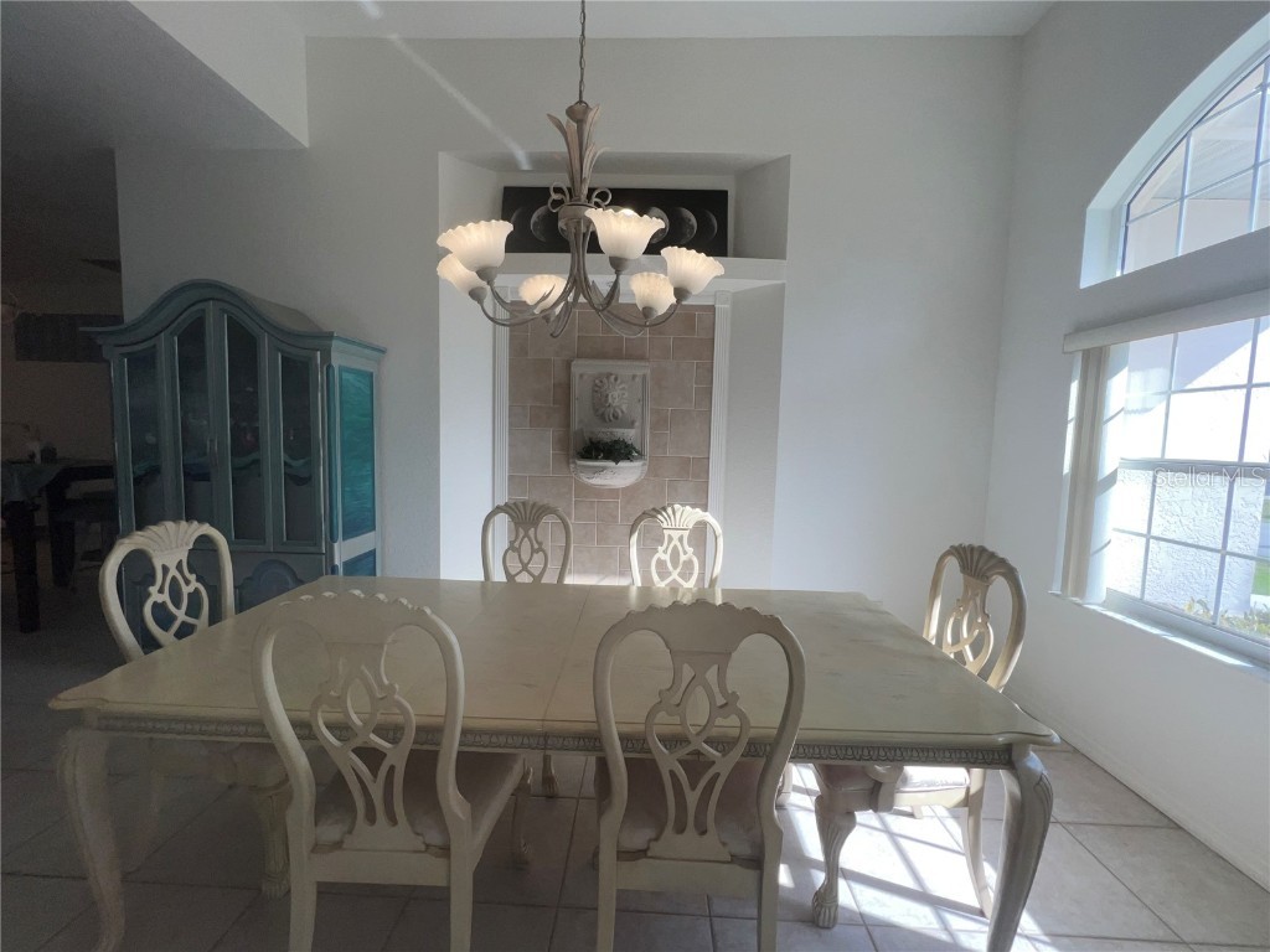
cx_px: 635
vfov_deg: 89.9
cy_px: 476
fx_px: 477
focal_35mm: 13
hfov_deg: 106.2
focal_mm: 1.57
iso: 25
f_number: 1.8
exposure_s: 1/298
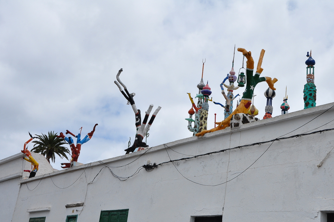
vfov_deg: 23.7
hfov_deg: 35.1
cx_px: 167
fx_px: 528
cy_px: 111
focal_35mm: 57
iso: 400
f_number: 13
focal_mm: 38
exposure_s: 1/640
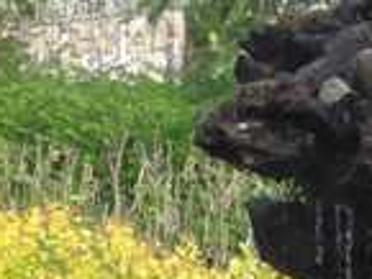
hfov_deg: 2.8
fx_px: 7701
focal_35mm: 716
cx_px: 541
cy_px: 220
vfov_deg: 2.1
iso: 200
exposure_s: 1/160
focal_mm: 23.7
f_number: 5.1
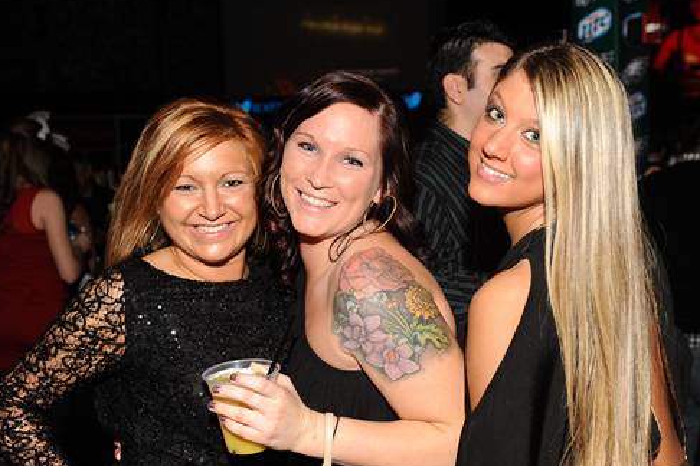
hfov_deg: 45.4
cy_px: 253
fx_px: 836
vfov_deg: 31.2
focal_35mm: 43
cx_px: 360
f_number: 5.6
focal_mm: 38
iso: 800
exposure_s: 1/250
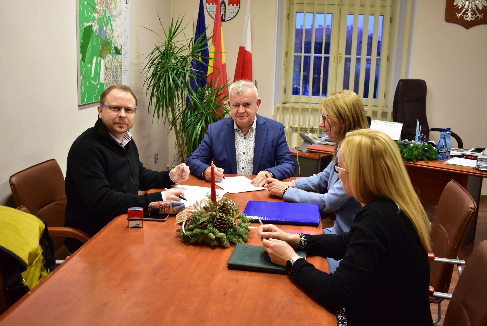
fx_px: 487
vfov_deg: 36.9
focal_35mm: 36
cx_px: 244
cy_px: 163
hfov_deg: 53.1
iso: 1000
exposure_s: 1/40
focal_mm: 24
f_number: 3.8
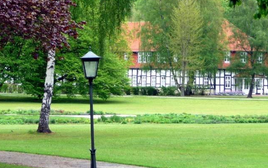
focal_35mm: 193
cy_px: 38
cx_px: 92
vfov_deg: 6.8
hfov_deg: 10.8
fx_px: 1410
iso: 100
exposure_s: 1/100
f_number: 4.7
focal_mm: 15.2
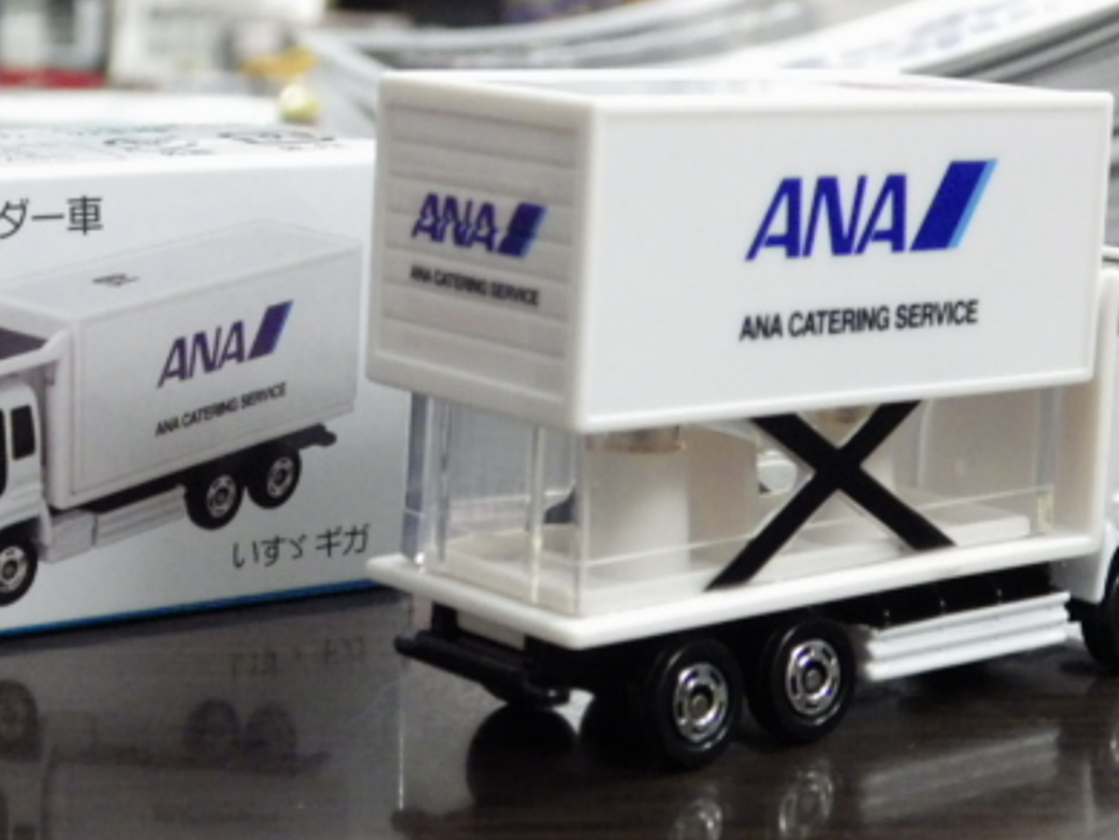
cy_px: 397
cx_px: 388
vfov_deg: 15.3
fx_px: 3137
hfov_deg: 20.2
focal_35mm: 97
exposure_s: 1/40
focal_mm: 10.7
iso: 800
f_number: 4
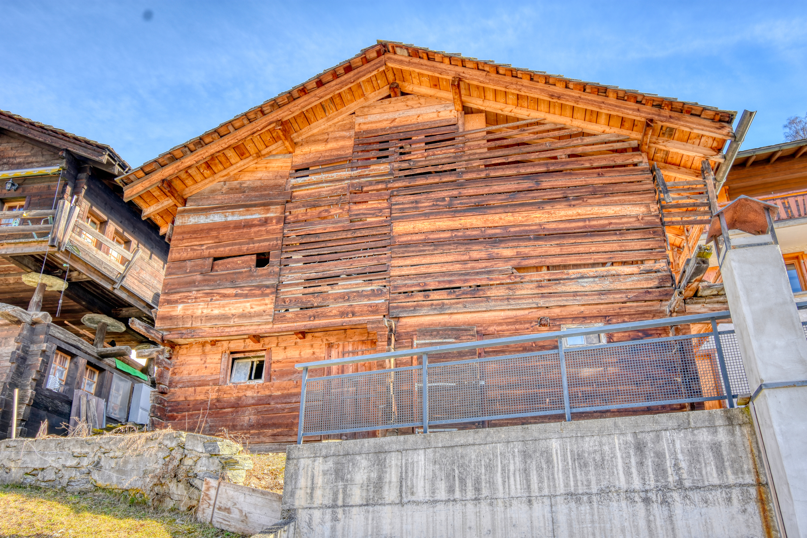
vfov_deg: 43.6
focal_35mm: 30
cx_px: 404
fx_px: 672
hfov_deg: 61.9
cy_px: 269
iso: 100
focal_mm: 20
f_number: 5.6
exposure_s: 1/125
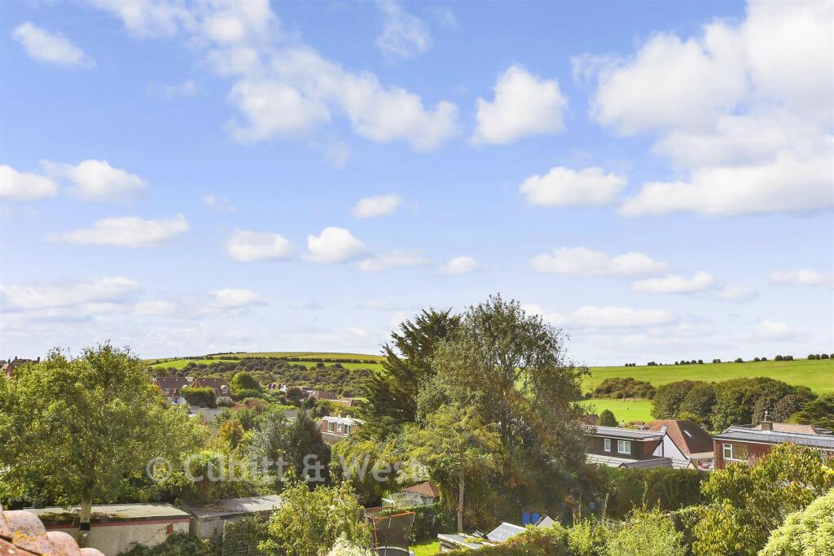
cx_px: 417
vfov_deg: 43.6
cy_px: 278
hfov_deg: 61.9
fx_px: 695
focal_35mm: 30
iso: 200
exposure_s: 1/1250
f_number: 8
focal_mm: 20
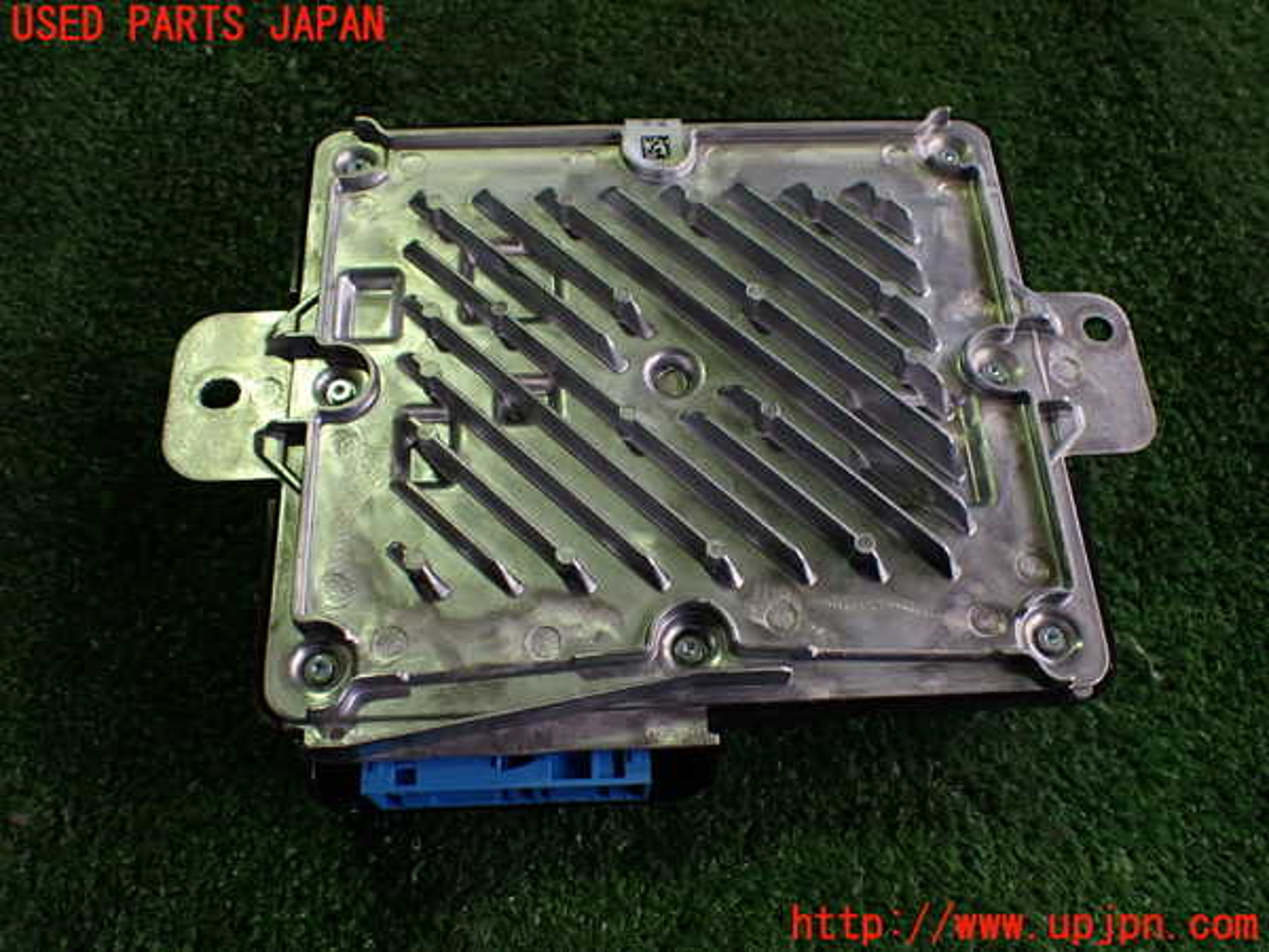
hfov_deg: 60.0
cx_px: 634
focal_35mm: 30
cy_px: 476
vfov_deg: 46.8
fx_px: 1100
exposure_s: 1/125
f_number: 2.3
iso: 250
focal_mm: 5.4
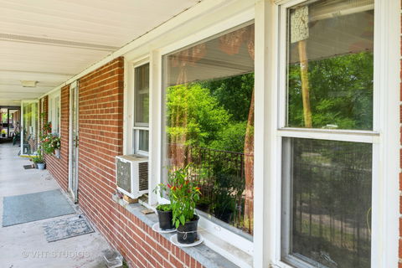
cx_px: 201
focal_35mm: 24
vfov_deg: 52.2
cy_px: 134
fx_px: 274
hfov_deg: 72.6
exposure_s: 1/50
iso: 200
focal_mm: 24.5
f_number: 9
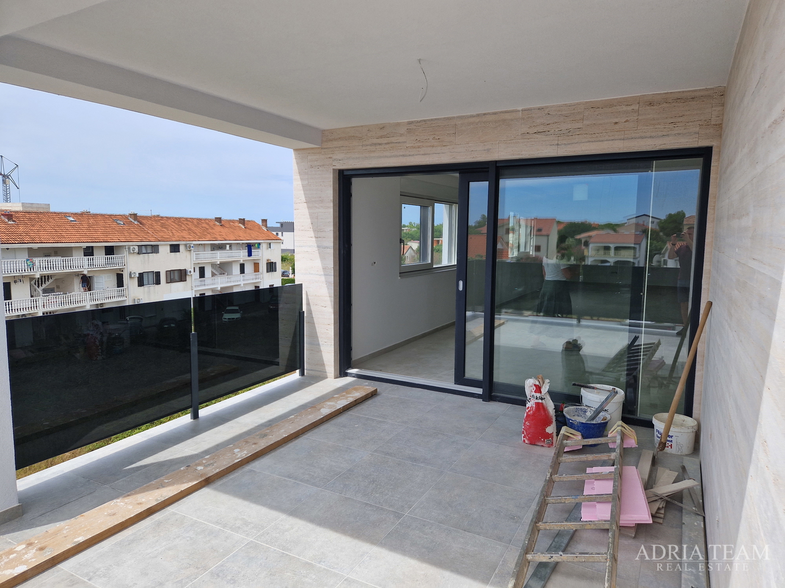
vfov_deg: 58.9
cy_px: 294
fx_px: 522
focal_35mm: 23
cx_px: 392
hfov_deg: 73.9
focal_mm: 5.4
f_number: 1.8
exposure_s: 1/1316
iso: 50
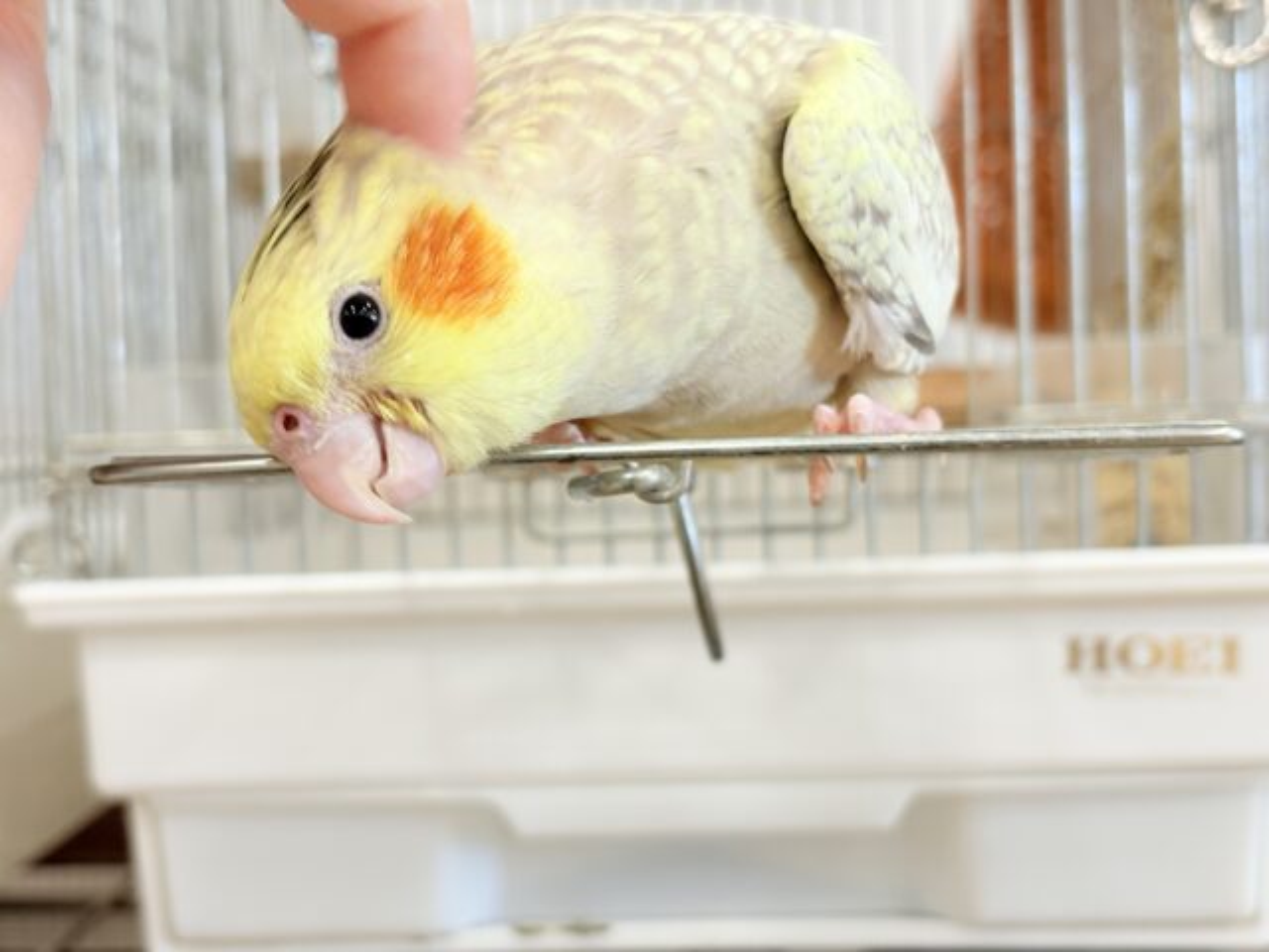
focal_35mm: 52
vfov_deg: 28.0
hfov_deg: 36.8
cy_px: 476
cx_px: 634
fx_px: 1906
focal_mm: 5.96
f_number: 1.6
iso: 64
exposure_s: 1/50
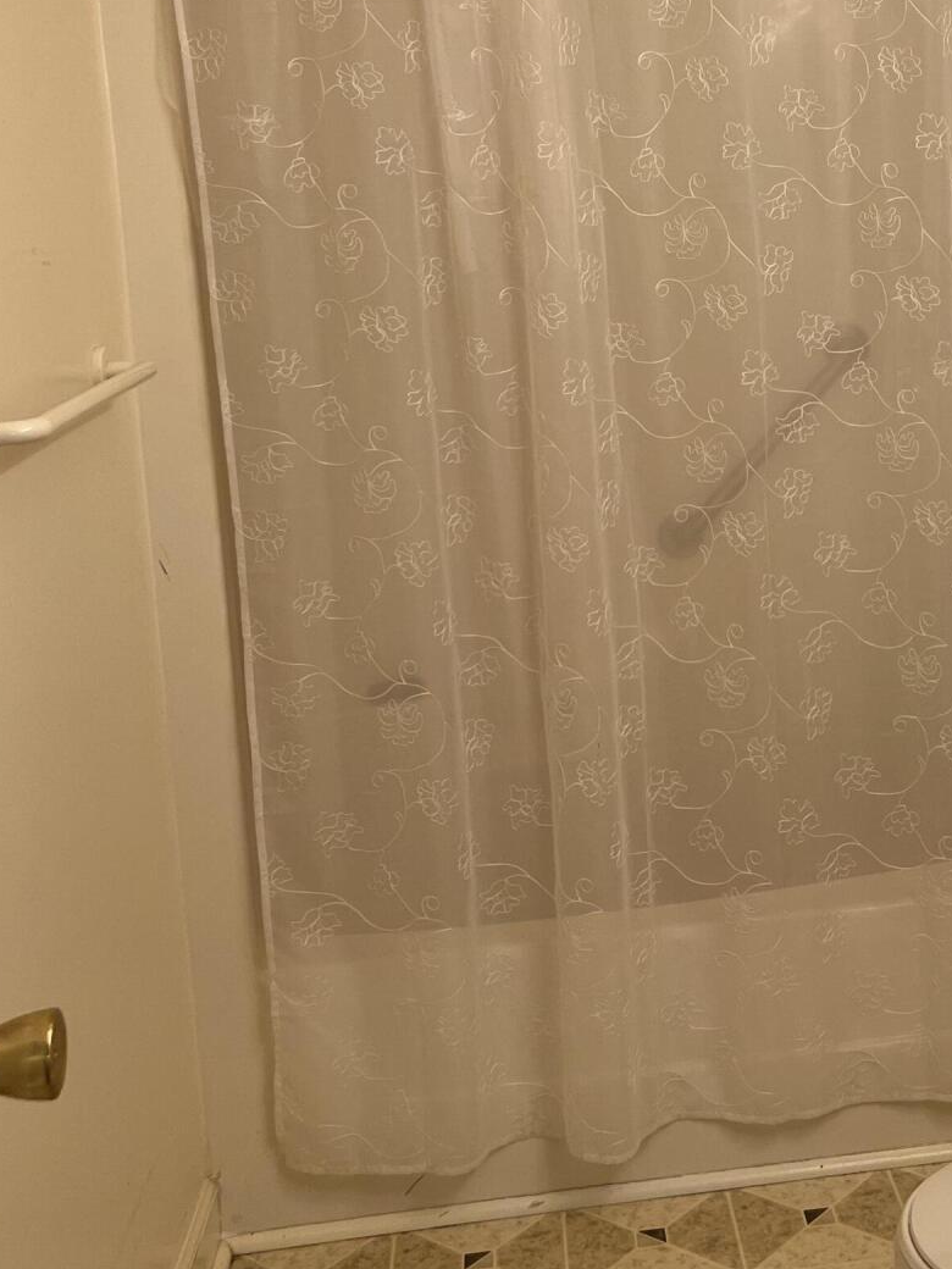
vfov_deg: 37.4
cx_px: 723
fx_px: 1833
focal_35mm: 50
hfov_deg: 28.6
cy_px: 343
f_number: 1.5
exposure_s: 1/120
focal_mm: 5.7
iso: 64
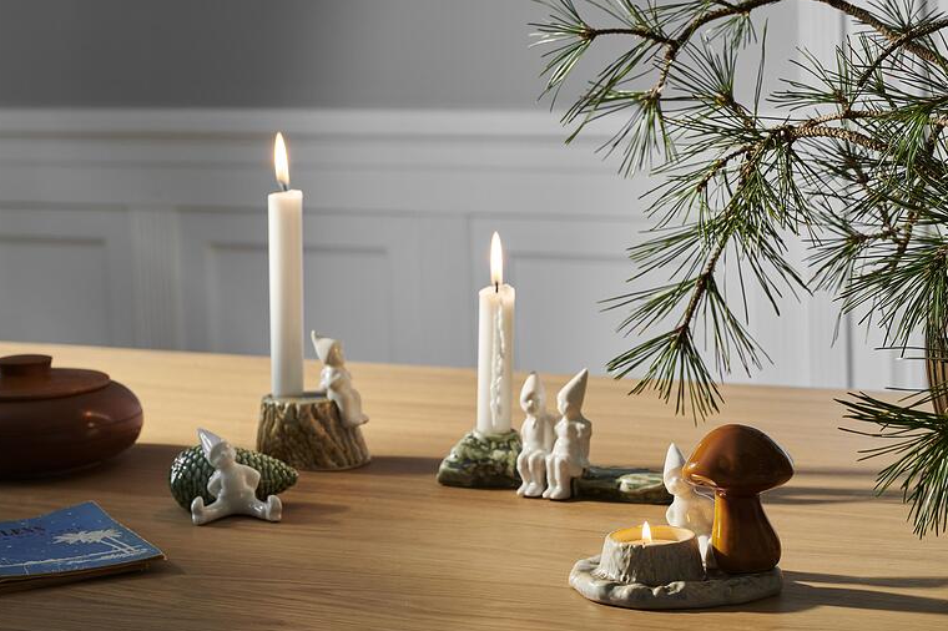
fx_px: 2553
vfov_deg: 14.1
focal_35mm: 97
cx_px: 492
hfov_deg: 21.0
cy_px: 301
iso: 100
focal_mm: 85
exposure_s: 1/3
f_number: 8
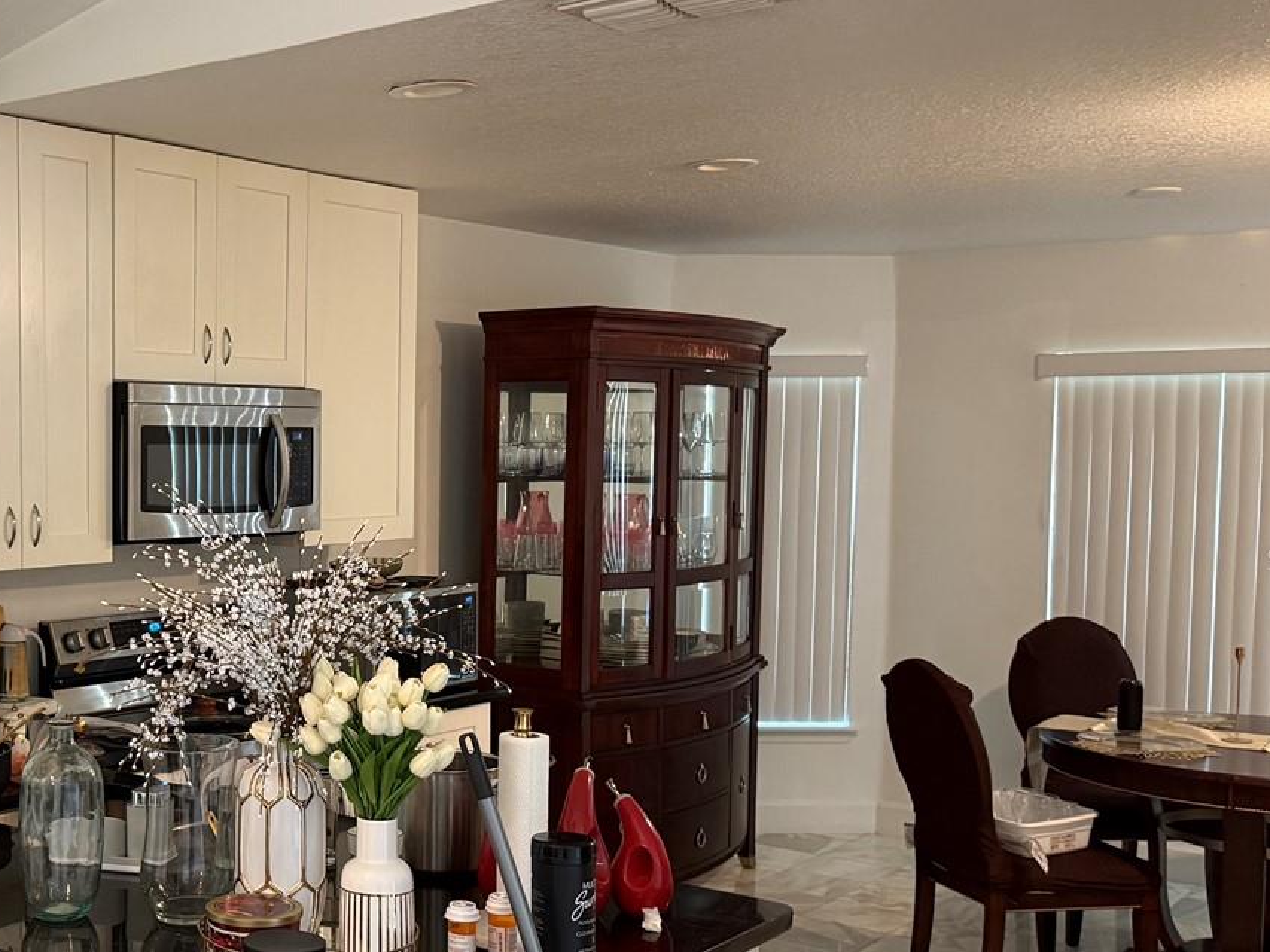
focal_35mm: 45
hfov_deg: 40.0
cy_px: 559
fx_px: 1651
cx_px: 216
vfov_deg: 32.1
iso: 320
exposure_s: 1/60
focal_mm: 6.76
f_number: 1.78
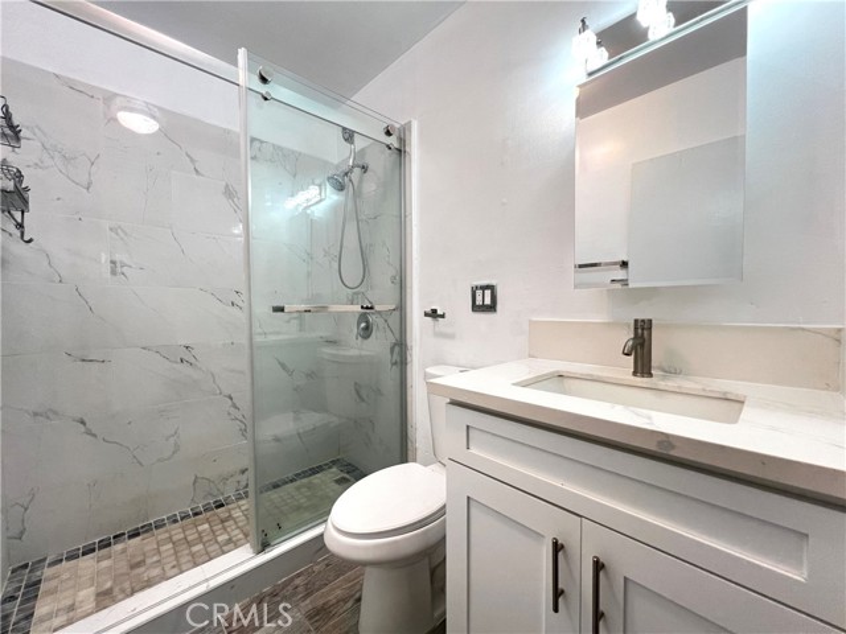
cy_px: 317
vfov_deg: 89.9
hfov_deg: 106.2
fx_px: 318
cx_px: 423
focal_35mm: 13
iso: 160
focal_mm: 1.57
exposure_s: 1/60
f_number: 1.8
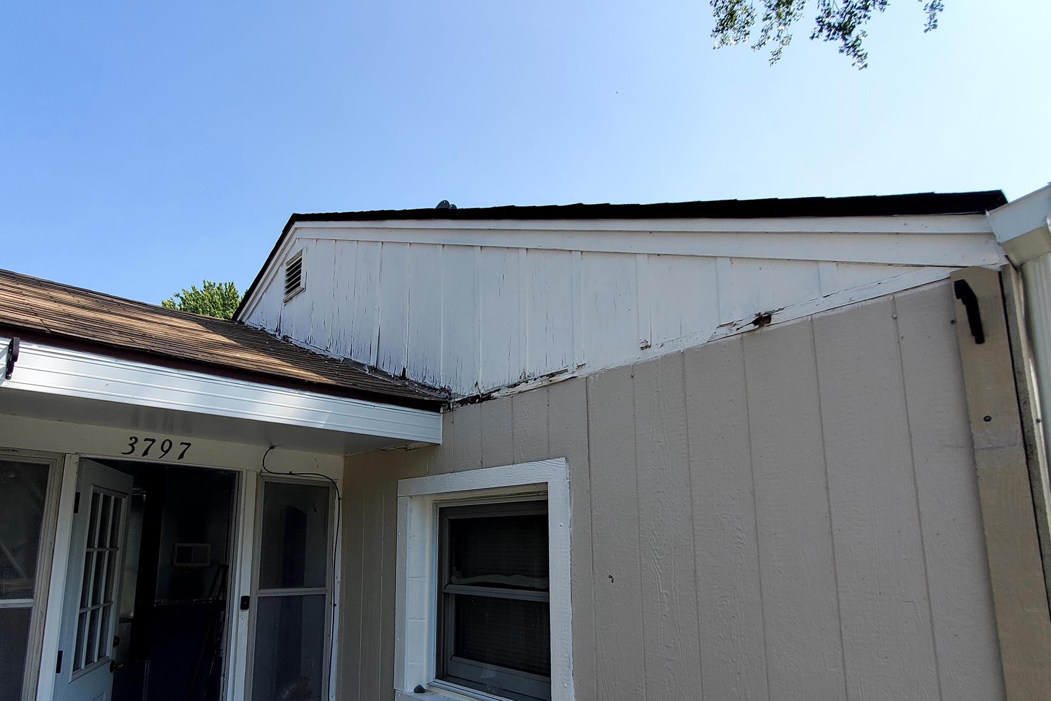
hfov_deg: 83.6
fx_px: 584
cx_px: 459
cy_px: 441
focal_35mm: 20
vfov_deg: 61.1
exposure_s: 1/738
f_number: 2.2
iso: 50
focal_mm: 1.8
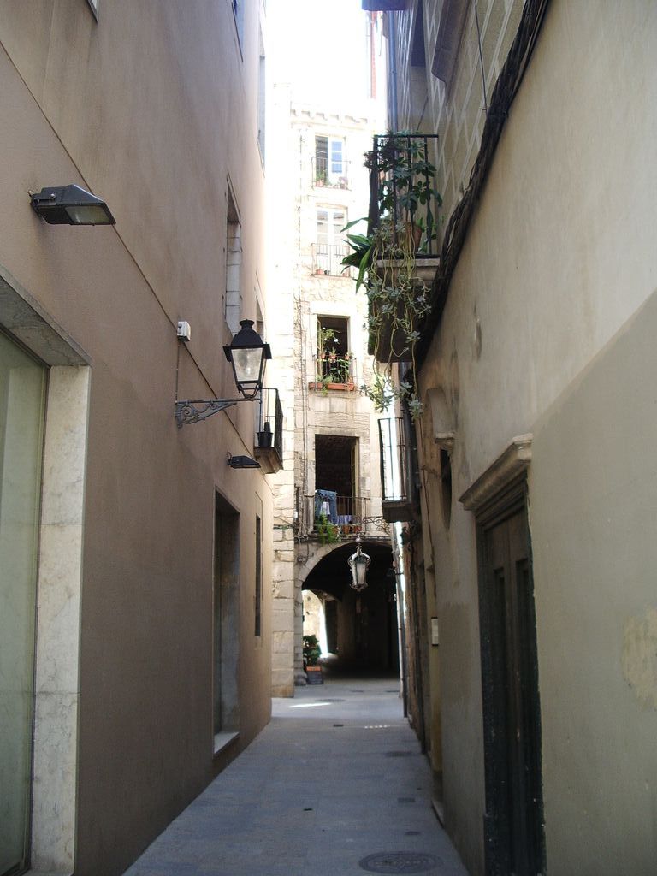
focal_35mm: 35
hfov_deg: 40.7
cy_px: 438
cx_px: 328
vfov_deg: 52.6
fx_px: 886
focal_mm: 5.8
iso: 100
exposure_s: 1/80
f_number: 2.6
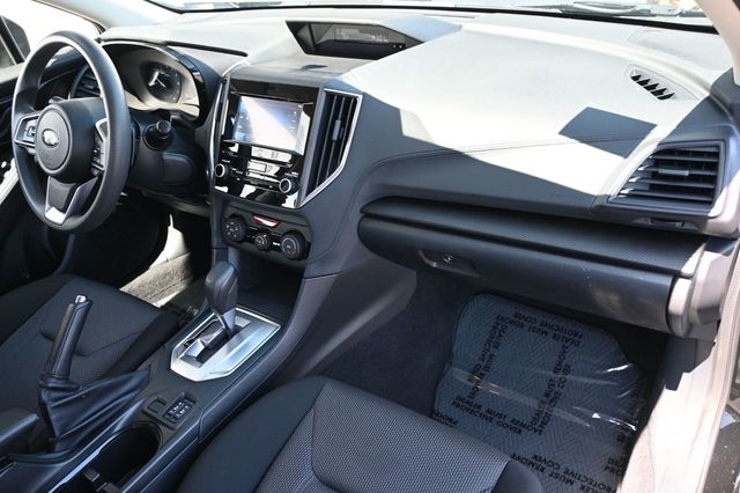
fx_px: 616
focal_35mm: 30
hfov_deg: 62.0
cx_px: 370
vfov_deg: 43.6
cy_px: 246
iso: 640
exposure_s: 1/125
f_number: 3.8
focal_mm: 20
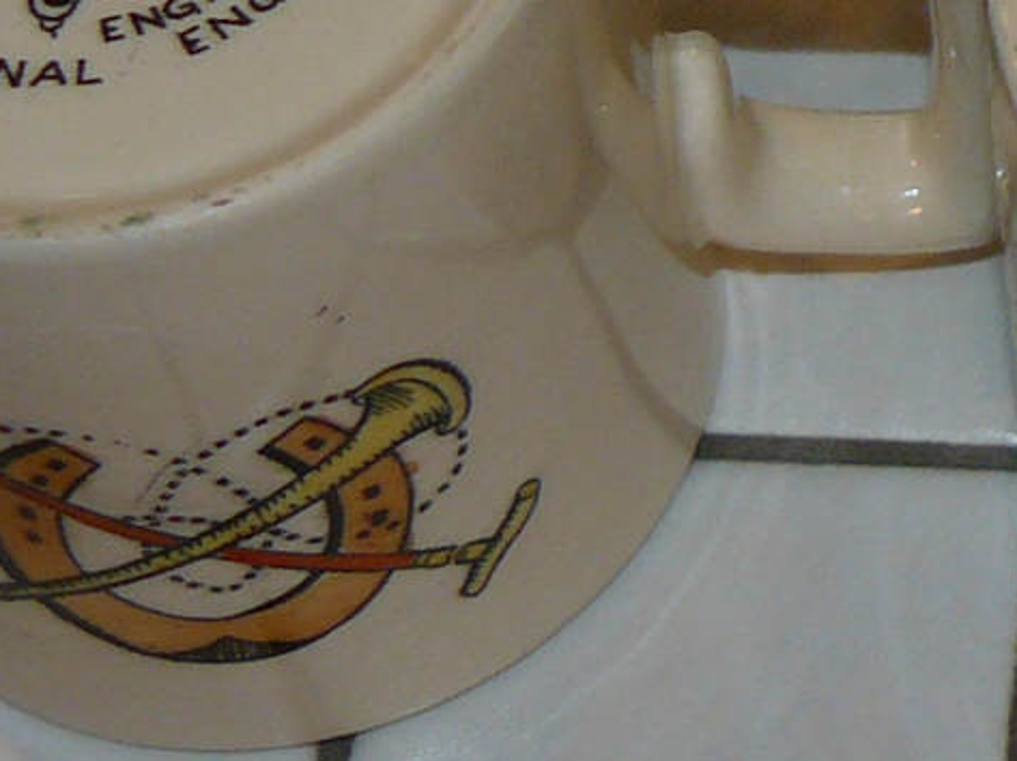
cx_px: 1645
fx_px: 4961
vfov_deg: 8.5
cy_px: -430
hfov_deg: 11.1
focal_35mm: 169
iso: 100
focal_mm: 6
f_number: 2.8
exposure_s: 1/30
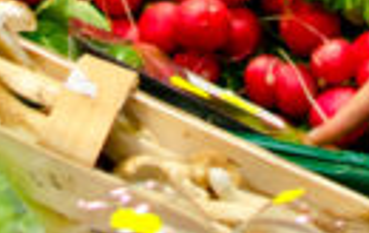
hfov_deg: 6.8
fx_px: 3115
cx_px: 209
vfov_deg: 4.1
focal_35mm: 309
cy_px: -440
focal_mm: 35
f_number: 1.8
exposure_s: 1/320
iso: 200
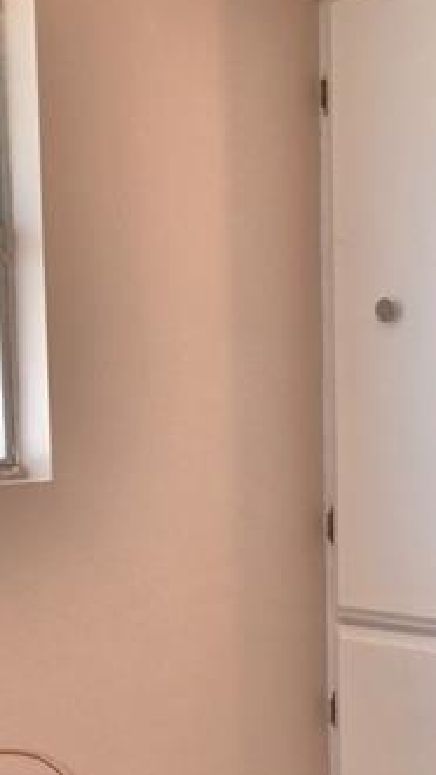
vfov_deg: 36.2
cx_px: 506
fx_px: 1172
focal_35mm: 57
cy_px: 529
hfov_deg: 19.9
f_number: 4.5
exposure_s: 1/60
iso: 200
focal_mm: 10
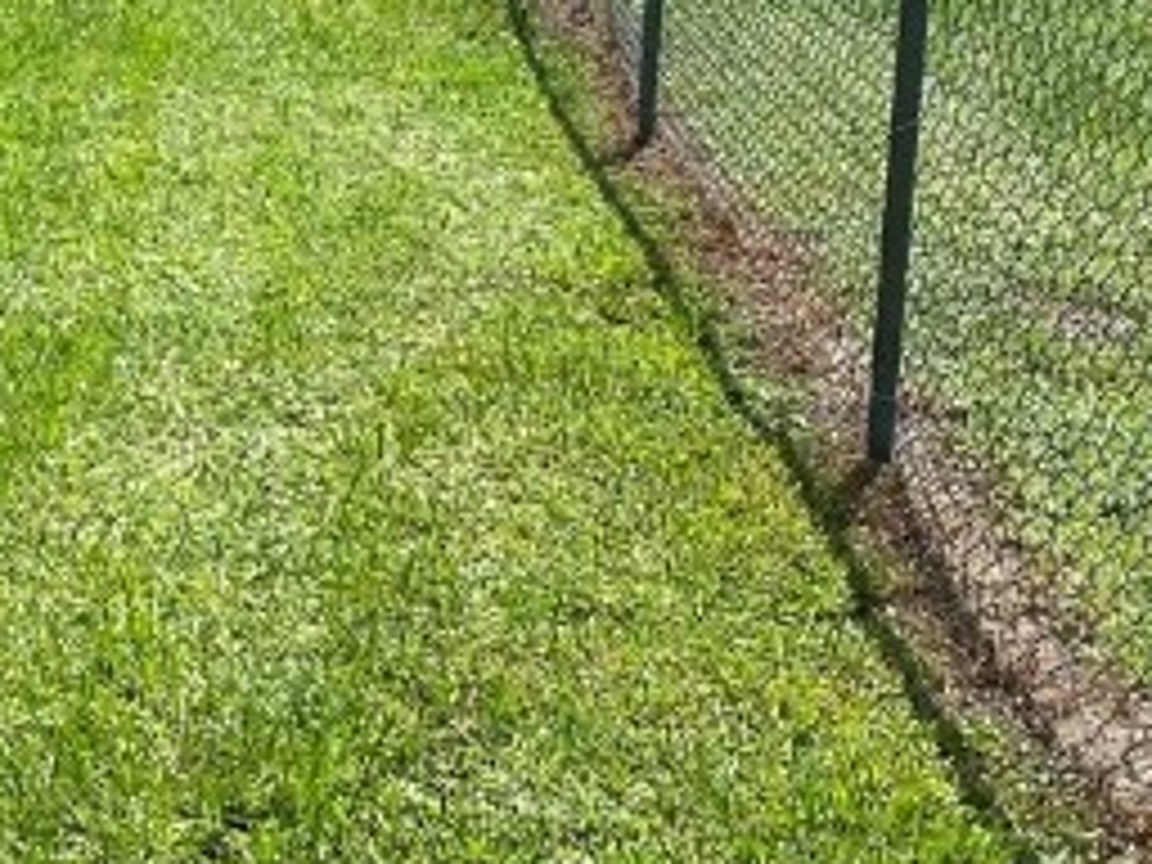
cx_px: -180
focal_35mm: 104
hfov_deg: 18.1
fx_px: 3461
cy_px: 18
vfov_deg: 14.0
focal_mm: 4.25
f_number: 1.8
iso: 32
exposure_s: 1/2890
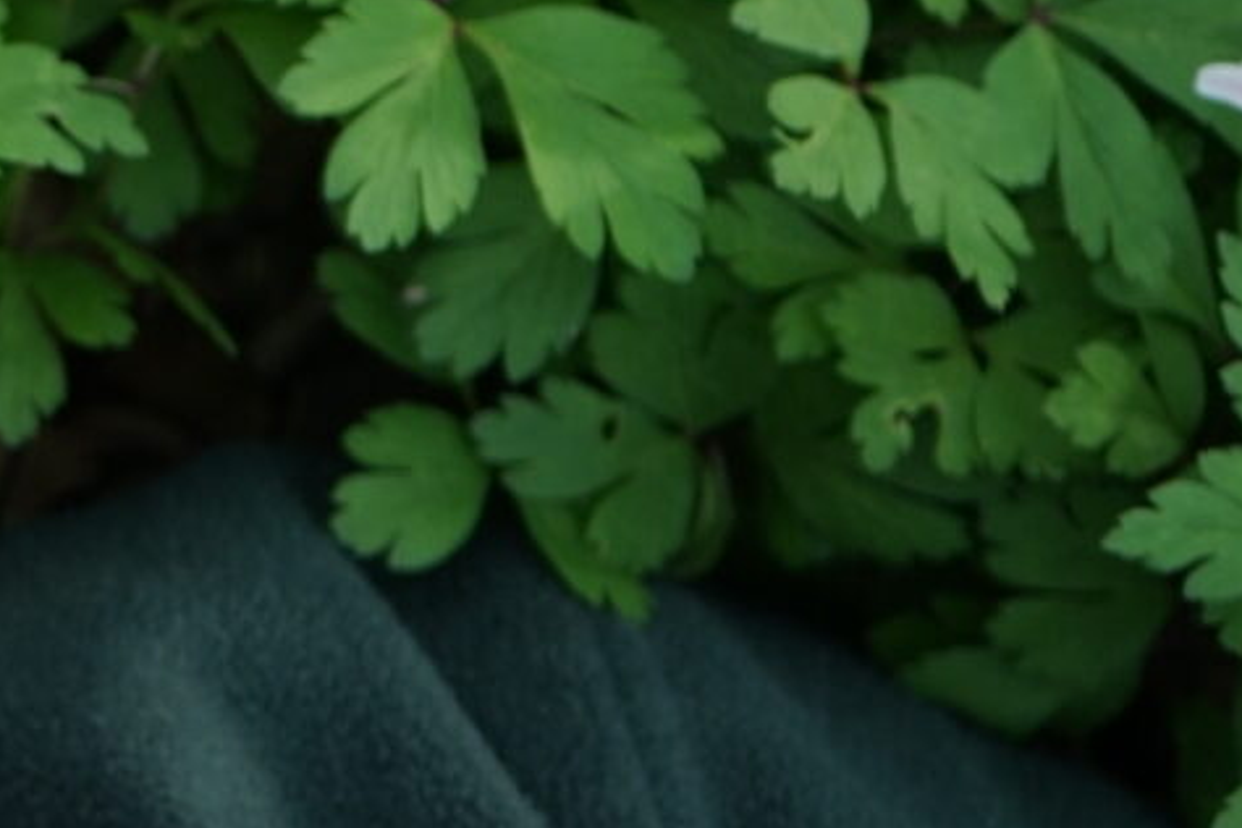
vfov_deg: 6.4
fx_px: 7451
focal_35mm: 216
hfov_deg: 9.0
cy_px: 358
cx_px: -1182
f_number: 4.5
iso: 250
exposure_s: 1/160
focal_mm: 50
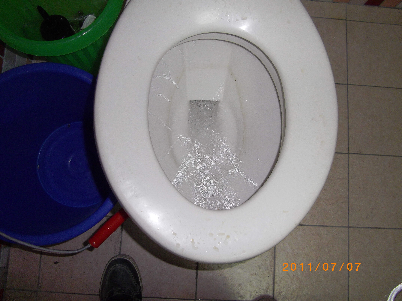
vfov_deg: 51.4
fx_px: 314
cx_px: 201
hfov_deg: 65.3
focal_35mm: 27
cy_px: 150
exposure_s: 1/50
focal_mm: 4.9
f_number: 3.2
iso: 100
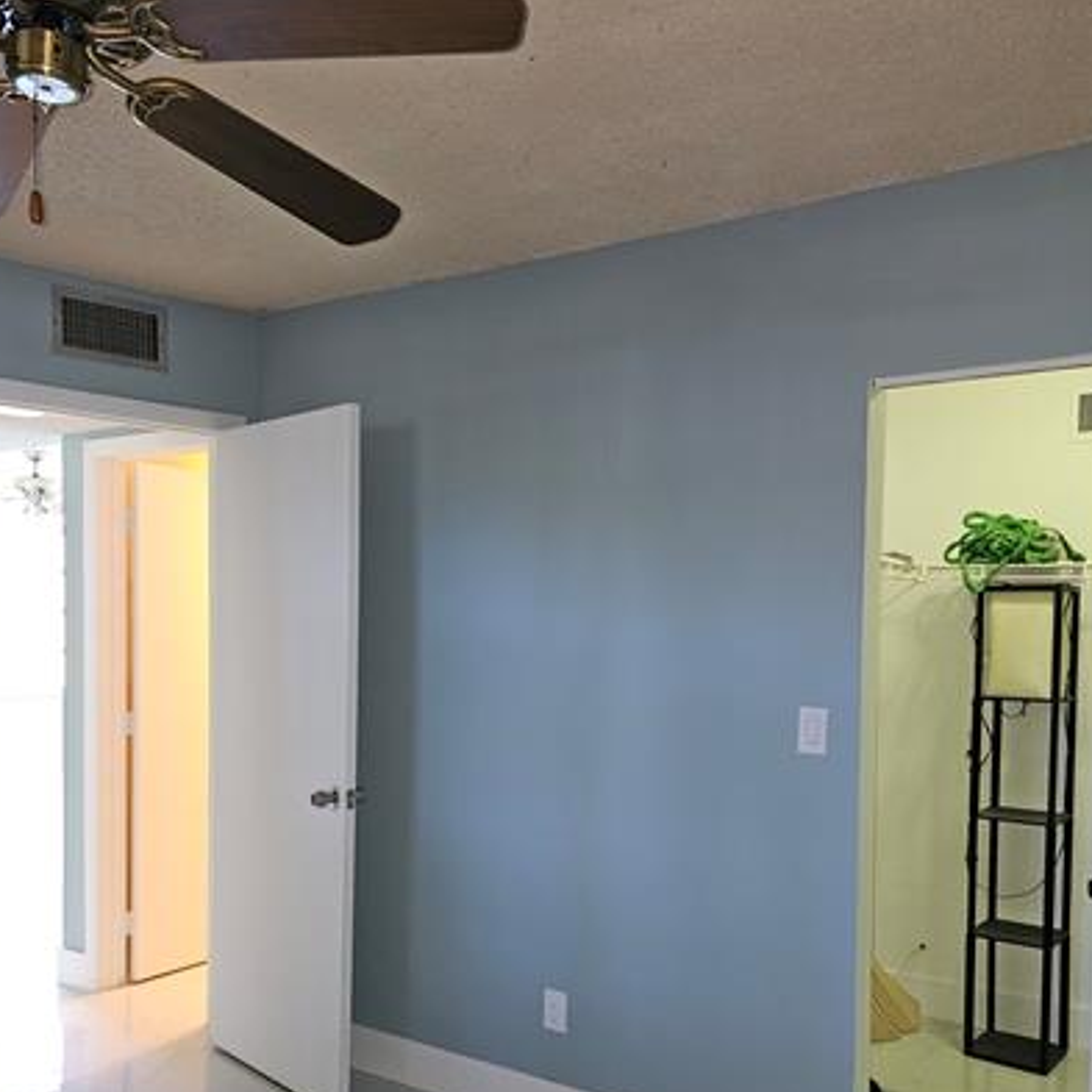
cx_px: 536
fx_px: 1106
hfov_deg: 52.5
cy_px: 672
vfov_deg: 52.1
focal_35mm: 31
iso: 125
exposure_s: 1/17
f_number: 1.7
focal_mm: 6.3
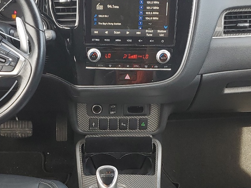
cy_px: 154
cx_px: 93
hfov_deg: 28.8
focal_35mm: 67
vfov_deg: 21.6
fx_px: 486
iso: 50
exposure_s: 1/156
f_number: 1.5
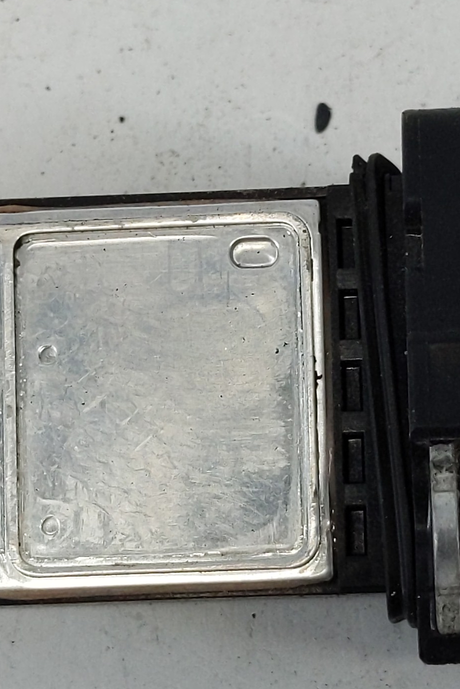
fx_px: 1456
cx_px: 342
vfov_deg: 26.6
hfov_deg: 17.9
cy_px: 405
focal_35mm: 76
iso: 66
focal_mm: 4.38
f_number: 1.73
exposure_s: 1/175
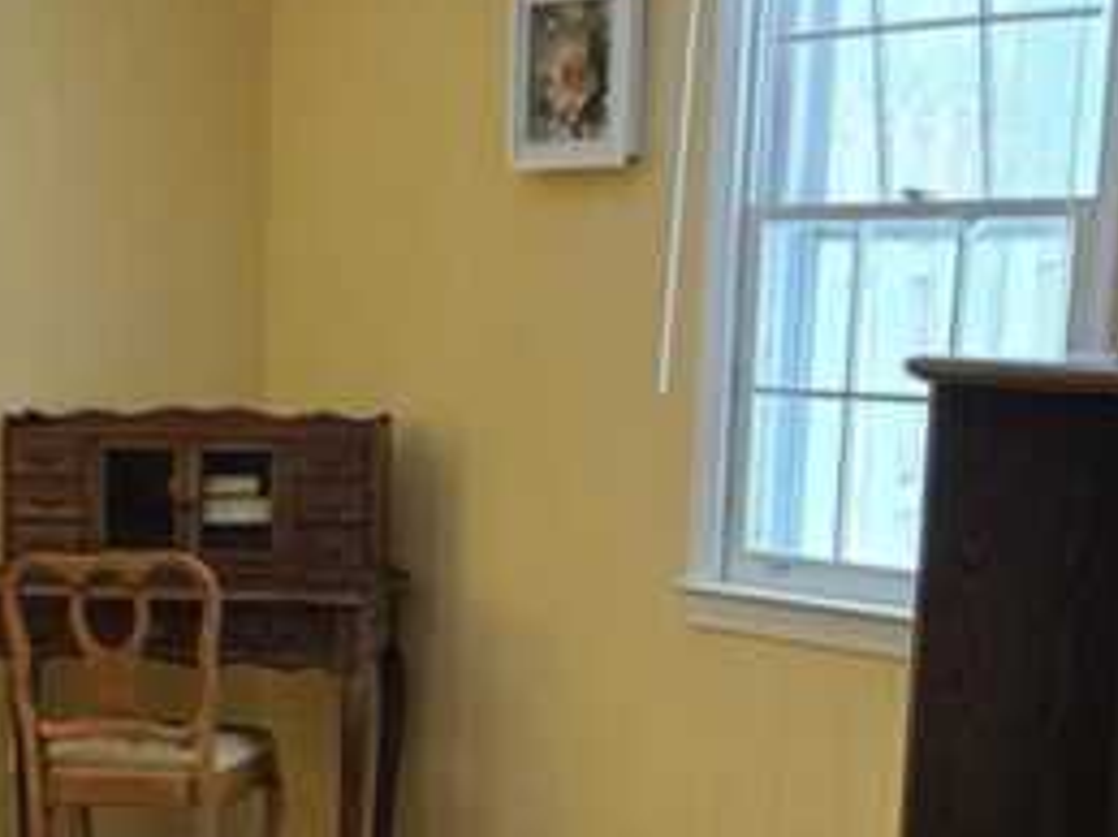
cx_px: 237
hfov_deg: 21.3
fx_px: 2938
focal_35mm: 91
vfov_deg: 15.7
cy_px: 979
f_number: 1.8
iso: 500
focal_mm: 5.4
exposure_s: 1/120
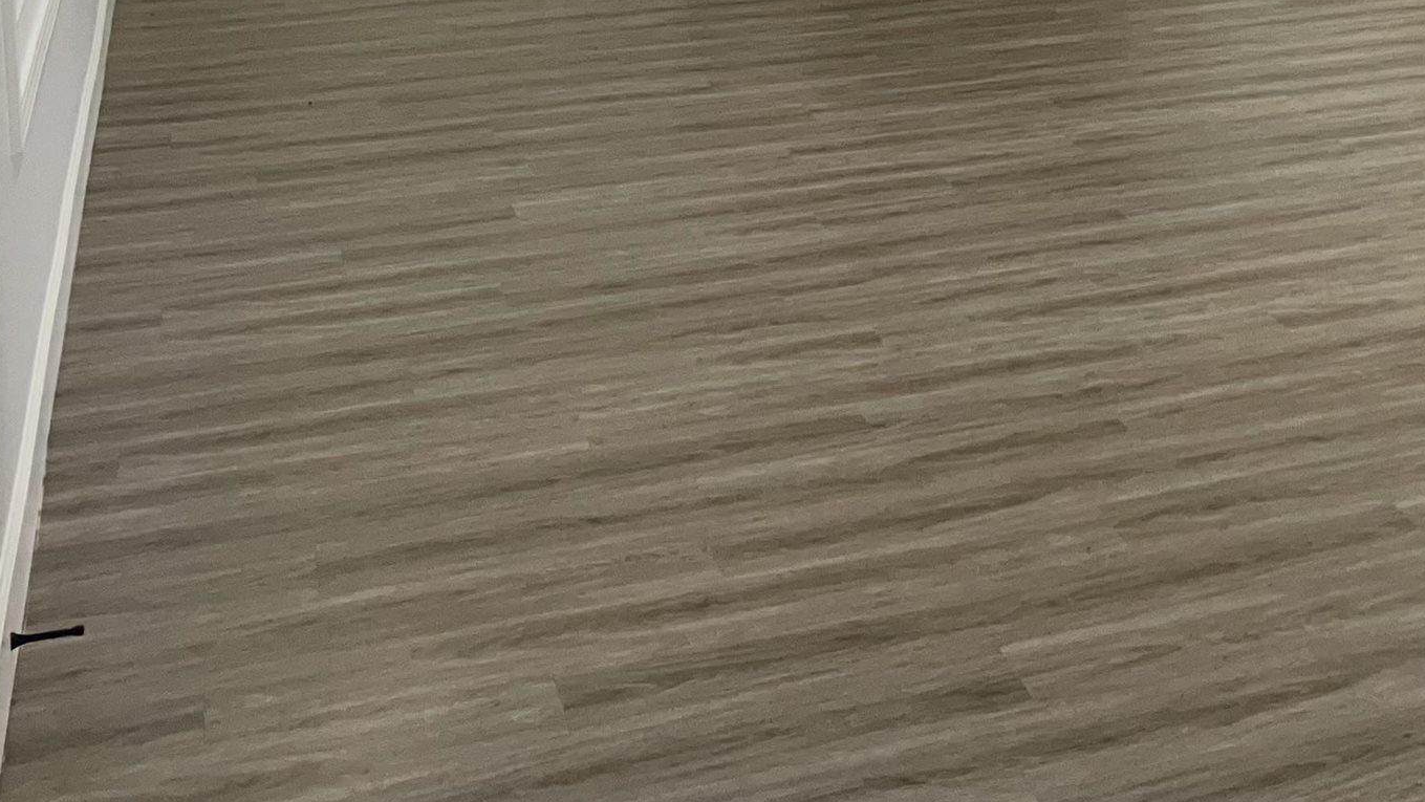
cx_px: 1368
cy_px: -263
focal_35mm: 64
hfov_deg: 30.8
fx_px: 2419
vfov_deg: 17.6
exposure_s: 1/120
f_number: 1.5
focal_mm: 5.7
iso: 80
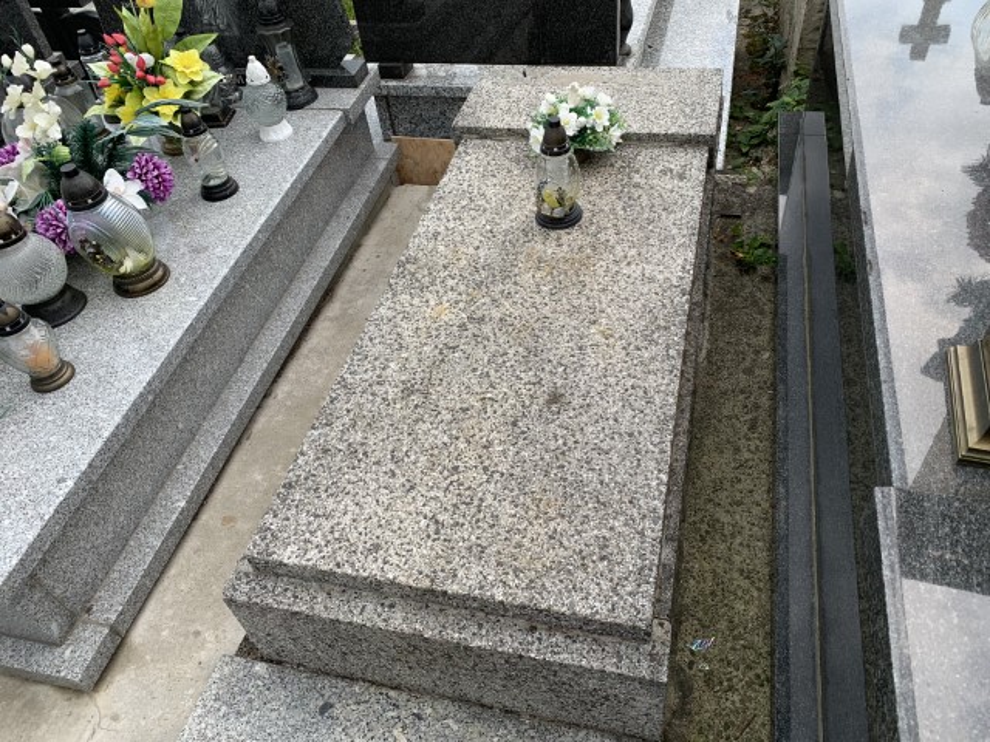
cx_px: 495
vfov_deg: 53.1
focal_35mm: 26
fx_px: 744
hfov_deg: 67.3
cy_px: 371
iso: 25
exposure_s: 1/364
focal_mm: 4.25
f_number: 1.8
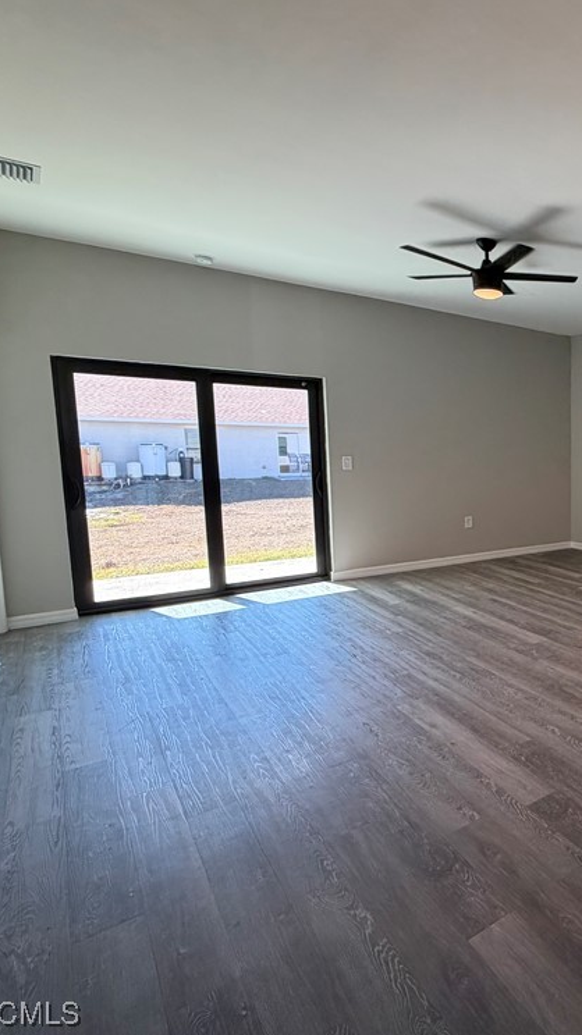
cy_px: 511
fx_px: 577
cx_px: 660
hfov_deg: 41.2
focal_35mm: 21
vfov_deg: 83.9
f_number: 2.2
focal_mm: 2.22
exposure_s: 1/120
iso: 100
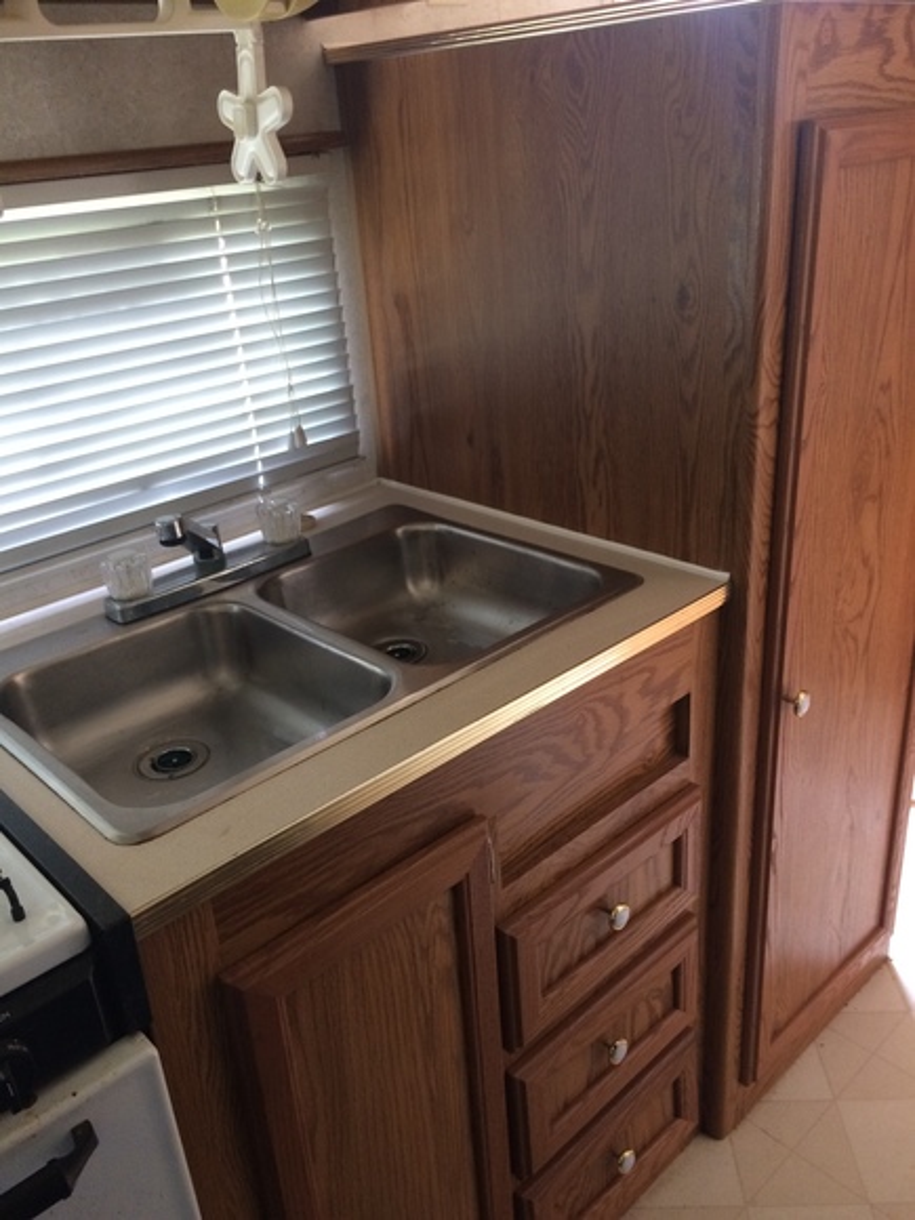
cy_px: 610
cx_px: 458
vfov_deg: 61.7
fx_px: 1022
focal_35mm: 29
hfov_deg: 48.2
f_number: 2.2
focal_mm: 4.15
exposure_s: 1/30
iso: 160
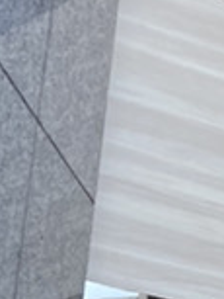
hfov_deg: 5.9
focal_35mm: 220
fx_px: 1896
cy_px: 137
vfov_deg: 9.0
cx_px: 826
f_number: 1.8
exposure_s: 1/60
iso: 64
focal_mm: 3.99
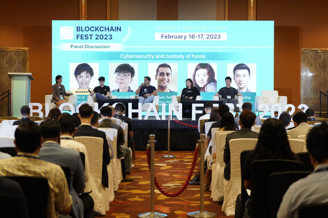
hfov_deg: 28.1
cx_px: 164
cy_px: 109
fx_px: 656
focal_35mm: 72
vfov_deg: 18.9
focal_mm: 72
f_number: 4.5
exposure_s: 1/200
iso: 3200
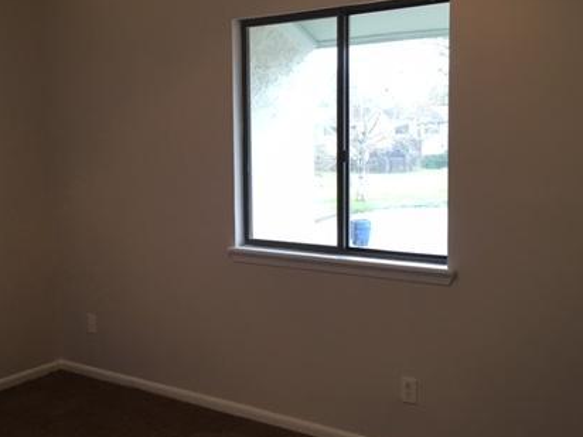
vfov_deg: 32.2
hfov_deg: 41.9
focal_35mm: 45
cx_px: 245
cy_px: 221
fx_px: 758
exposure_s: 1/30
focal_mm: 4.15
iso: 32
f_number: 2.2
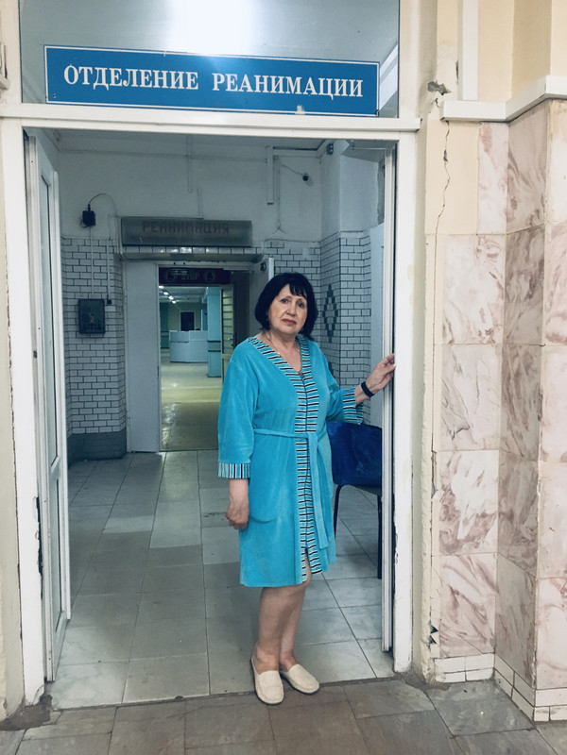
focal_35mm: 29
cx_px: 284
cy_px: 378
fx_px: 633
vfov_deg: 61.7
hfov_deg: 48.2
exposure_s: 1/17
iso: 200
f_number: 2.2
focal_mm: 4.15
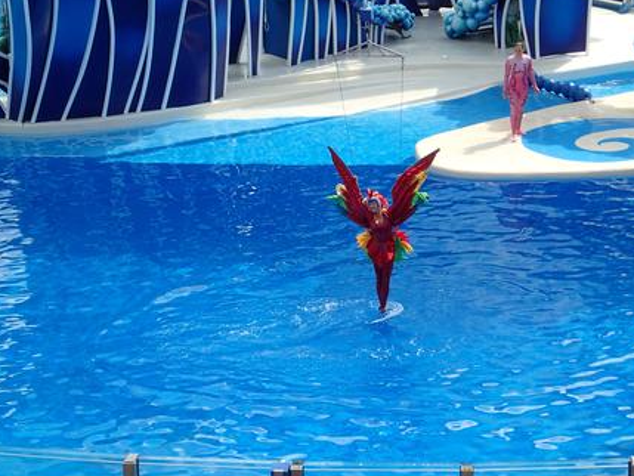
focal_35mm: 105
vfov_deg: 14.1
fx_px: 1924
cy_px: 231
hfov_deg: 18.7
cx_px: 322
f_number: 4.9
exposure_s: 1/640
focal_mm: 18
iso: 200
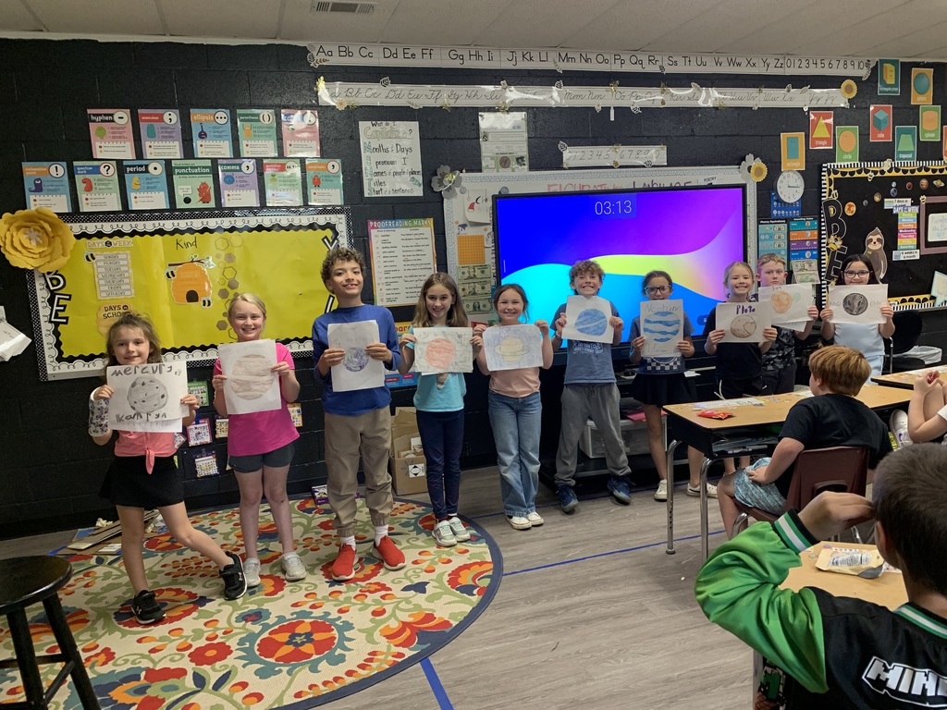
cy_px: 355
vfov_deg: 53.1
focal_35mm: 26
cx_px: 474
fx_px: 711
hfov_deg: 67.3
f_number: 1.8
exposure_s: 1/60
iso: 160
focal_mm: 4.25
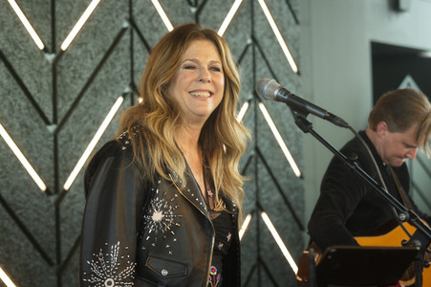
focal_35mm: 70
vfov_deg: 19.4
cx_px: 216
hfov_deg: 28.9
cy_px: 144
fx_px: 837
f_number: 4
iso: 1600
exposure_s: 1/200
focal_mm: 70
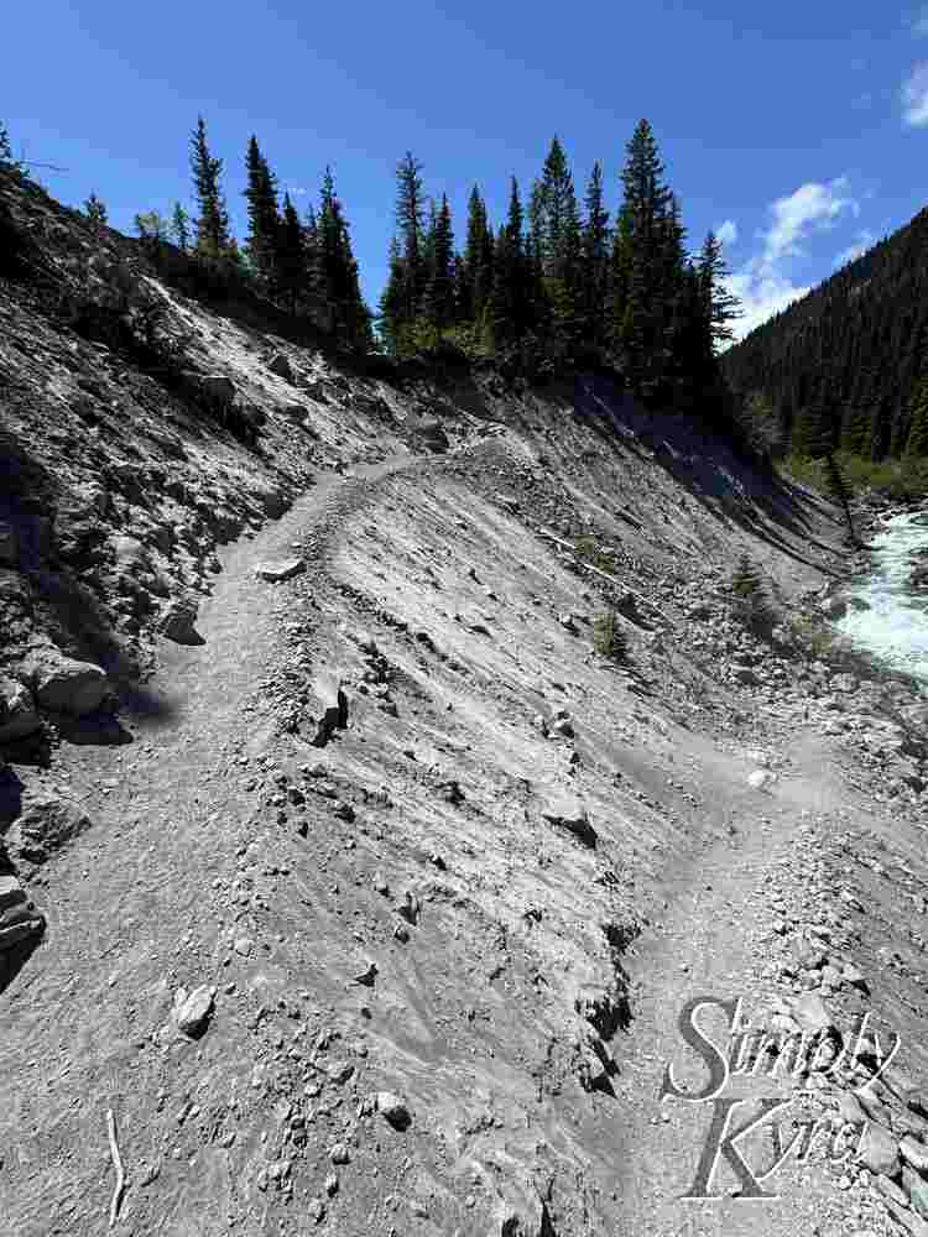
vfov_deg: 102.1
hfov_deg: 85.7
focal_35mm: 14
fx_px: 500
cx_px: 464
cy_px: 618
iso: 50
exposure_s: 1/1832
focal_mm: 2.22
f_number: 2.2
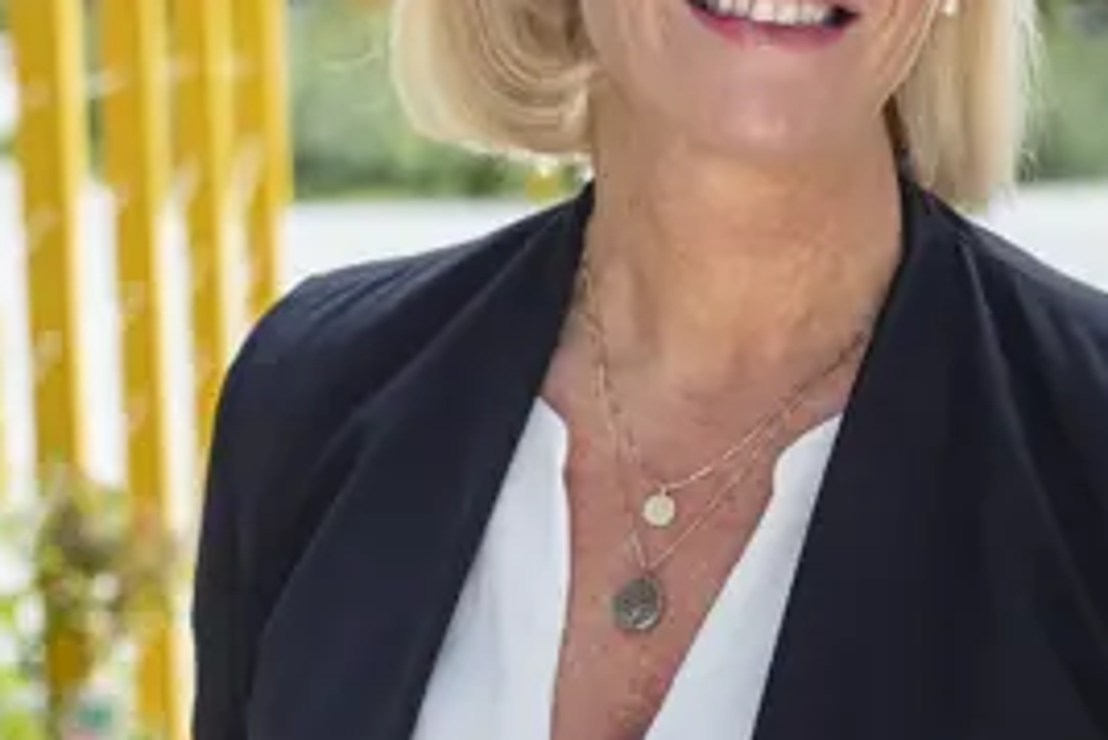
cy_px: 281
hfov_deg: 18.2
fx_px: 3449
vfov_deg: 12.2
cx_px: 740
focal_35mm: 112
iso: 80
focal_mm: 50
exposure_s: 1/100
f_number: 4.5
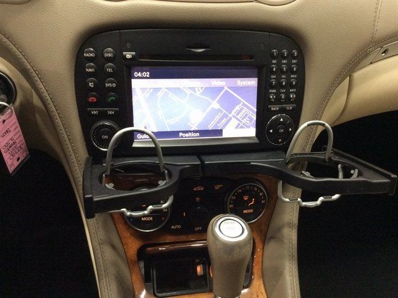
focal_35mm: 32
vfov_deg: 44.1
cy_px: 149
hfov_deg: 56.9
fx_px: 367
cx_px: 199
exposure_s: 1/24
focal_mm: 3.3
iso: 200
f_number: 2.4
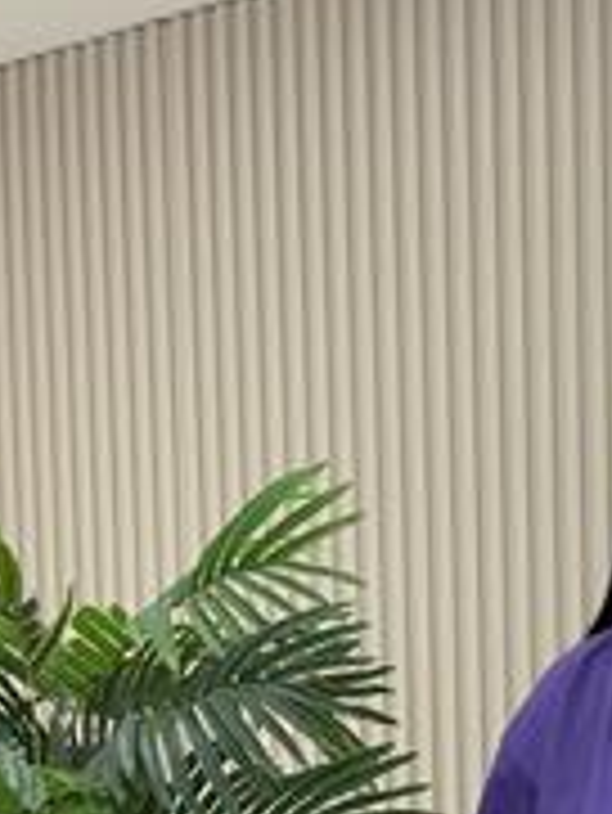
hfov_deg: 10.4
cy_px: 1149
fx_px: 3320
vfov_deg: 13.3
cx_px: 684
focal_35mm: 141
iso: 80
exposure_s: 1/299
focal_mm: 6.86
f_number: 1.78
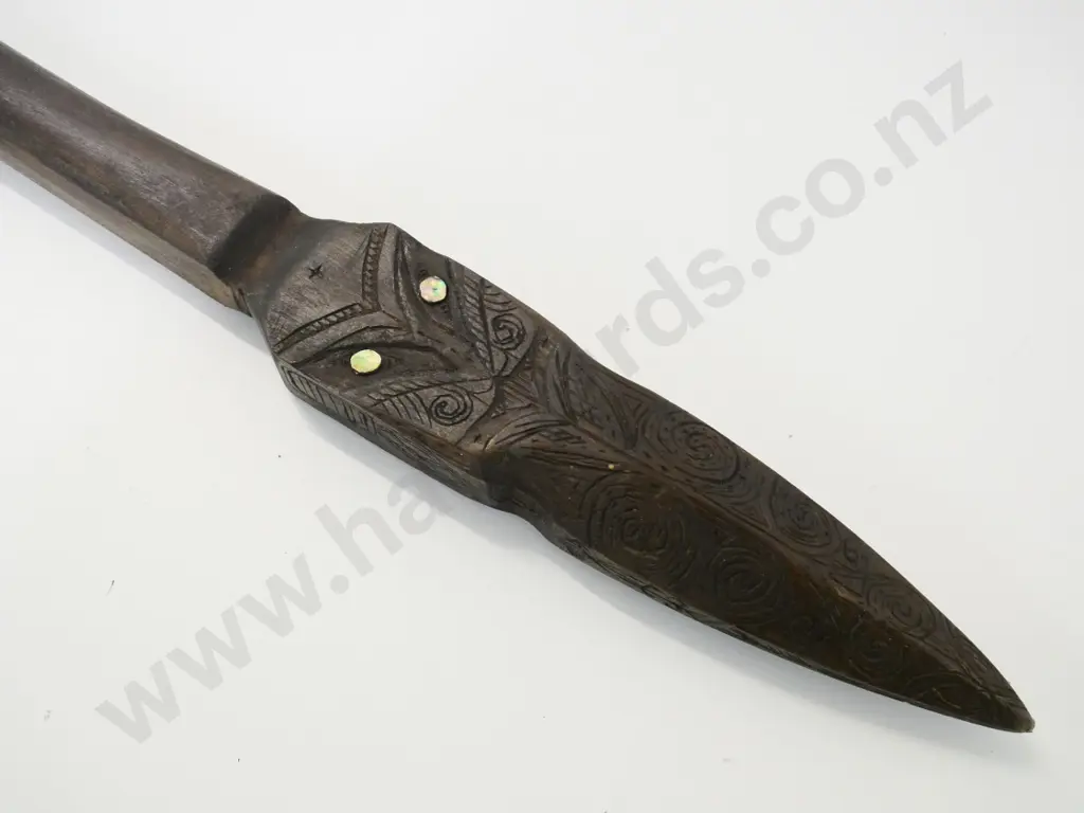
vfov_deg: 36.0
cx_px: 542
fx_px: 1253
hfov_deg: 46.8
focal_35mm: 40
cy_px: 406
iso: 3200
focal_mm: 20
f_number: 6.3
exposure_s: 1/80
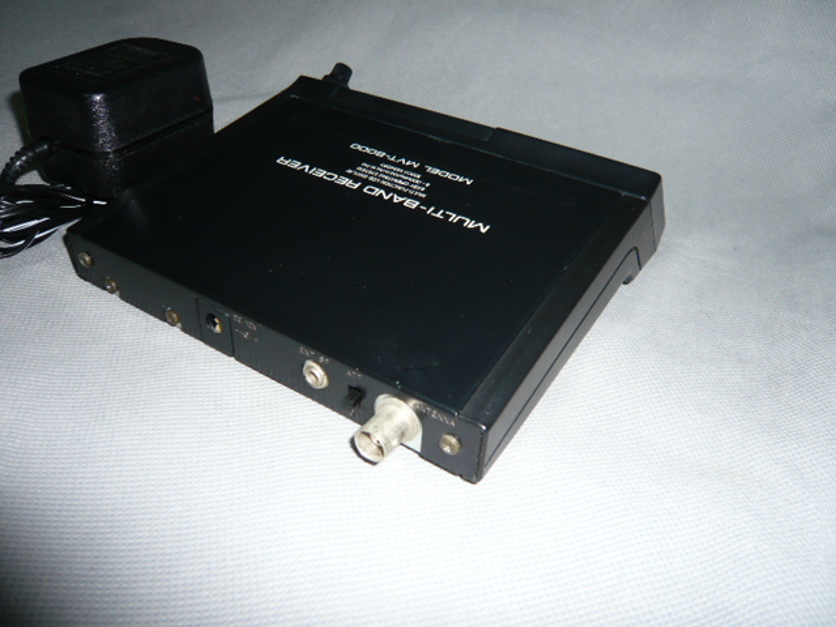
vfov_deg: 49.7
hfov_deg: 63.4
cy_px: 314
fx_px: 676
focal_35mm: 28
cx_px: 418
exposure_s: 1/30
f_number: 2.8
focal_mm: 4.6
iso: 100
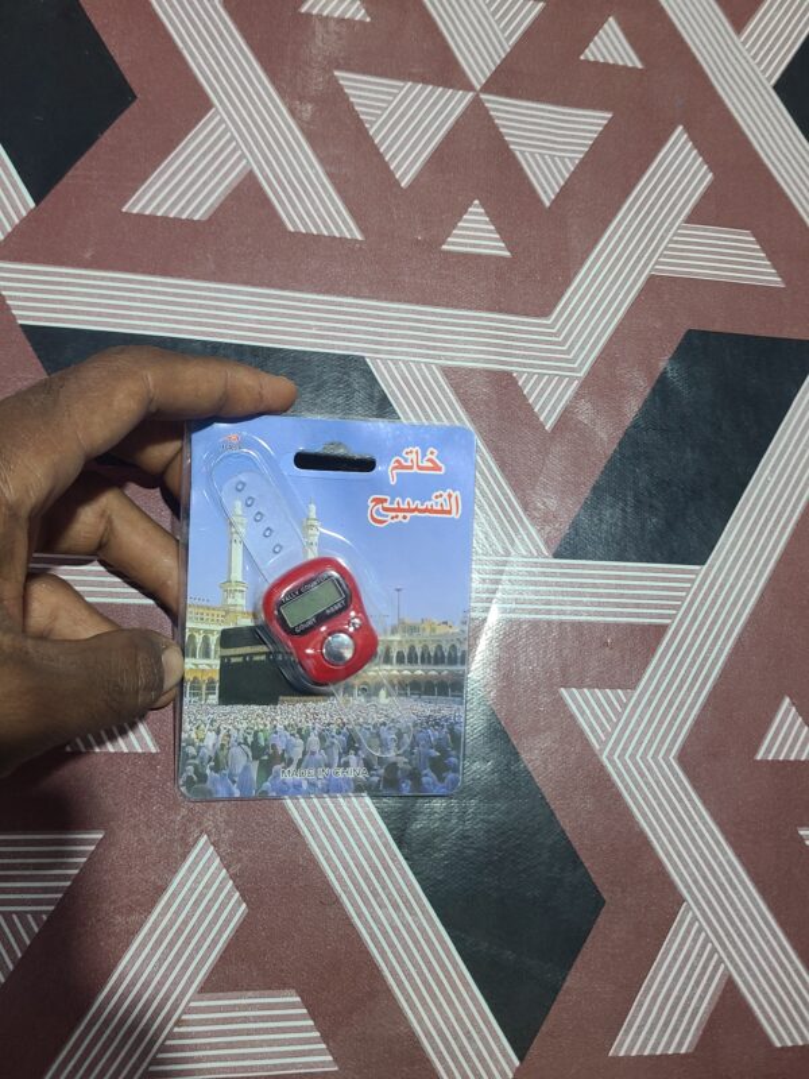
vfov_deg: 67.3
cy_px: 540
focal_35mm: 26
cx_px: 404
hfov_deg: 53.1
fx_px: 810
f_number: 1.8
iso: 200
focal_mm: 5.4
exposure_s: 1/40
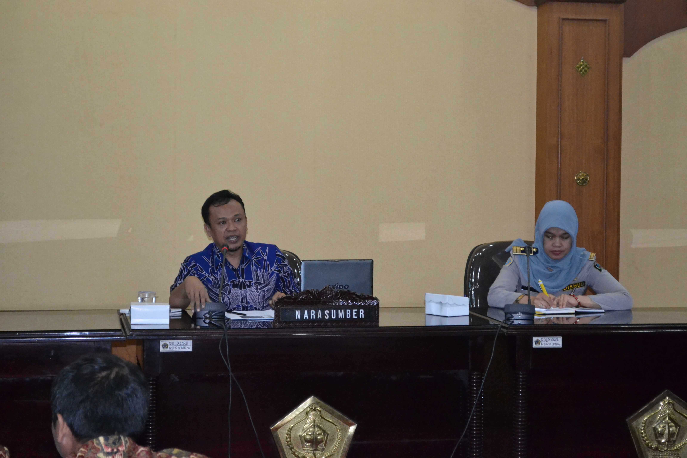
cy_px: 229
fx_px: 1431
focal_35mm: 75
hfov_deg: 27.0
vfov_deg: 18.2
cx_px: 344
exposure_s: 1/60
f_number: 5.6
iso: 3200
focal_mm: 50
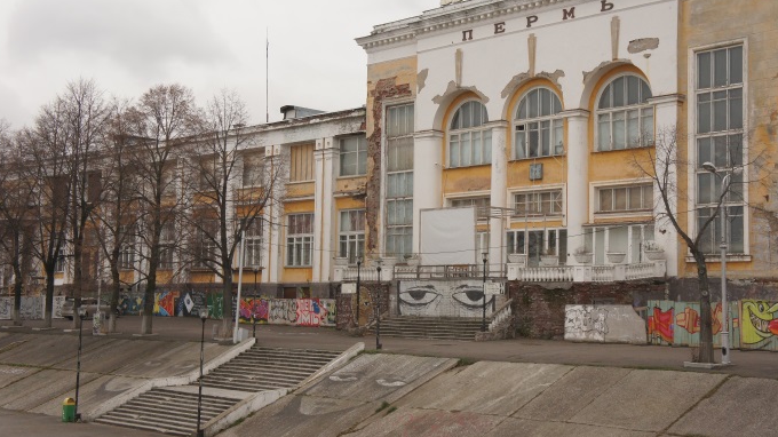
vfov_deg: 21.8
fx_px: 1134
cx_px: 392
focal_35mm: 55
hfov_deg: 37.9
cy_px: 198
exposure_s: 1/250
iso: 800
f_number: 8
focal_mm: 34
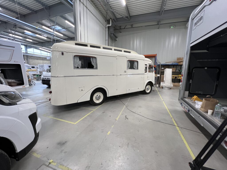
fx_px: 85
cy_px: 85
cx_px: 114
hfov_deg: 106.2
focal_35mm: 13
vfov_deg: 89.9
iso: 200
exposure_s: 1/100
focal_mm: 1.57
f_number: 1.8
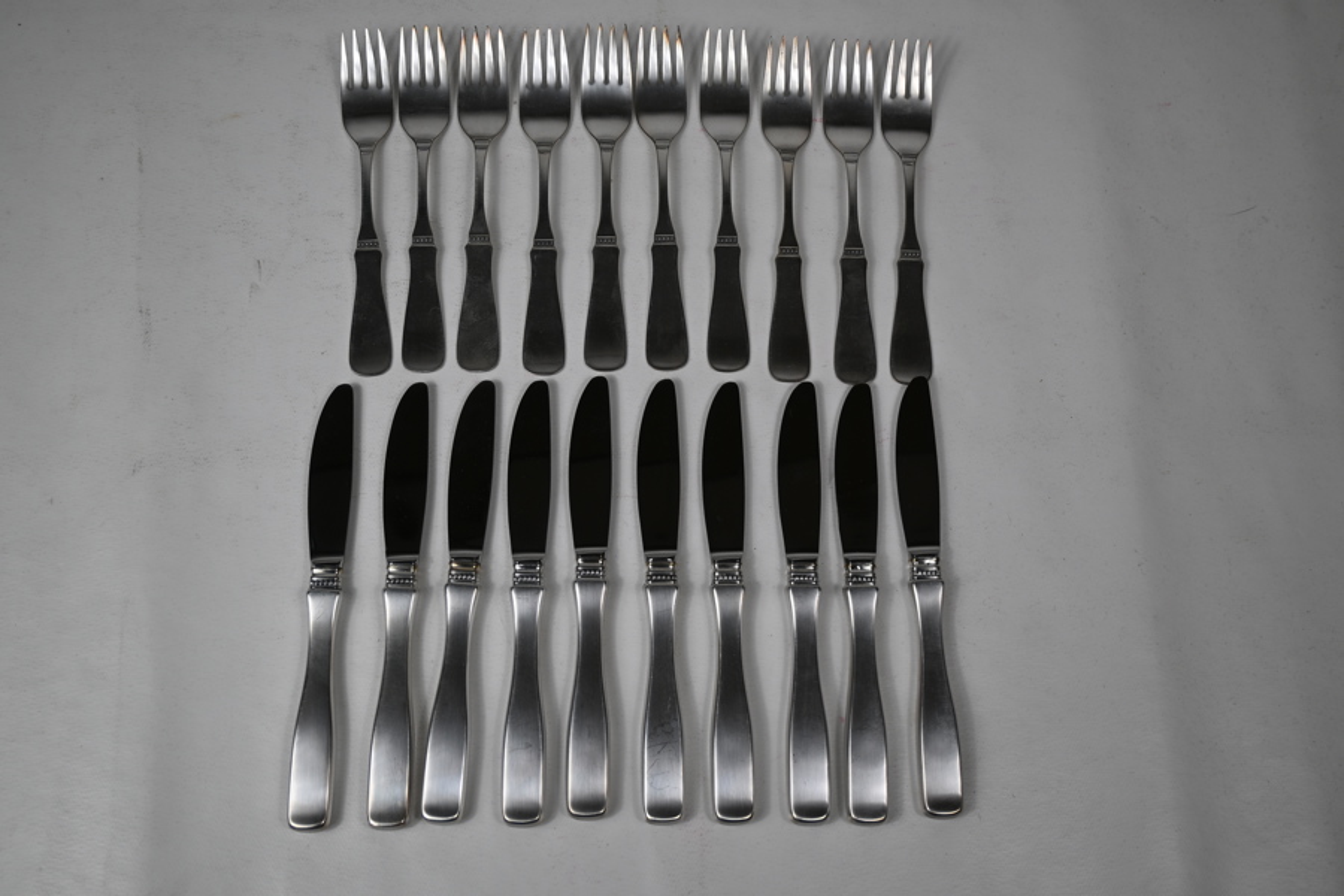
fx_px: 1400
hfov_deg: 51.3
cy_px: 448
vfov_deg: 35.5
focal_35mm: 38
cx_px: 672
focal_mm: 25
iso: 100
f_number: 4.2
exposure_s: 1/60
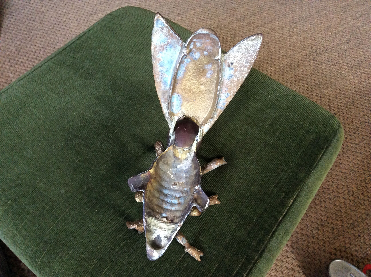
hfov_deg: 56.9
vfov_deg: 44.1
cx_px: 186
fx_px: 342
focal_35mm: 32
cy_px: 138
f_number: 2.4
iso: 200
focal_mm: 3.3
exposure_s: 1/25
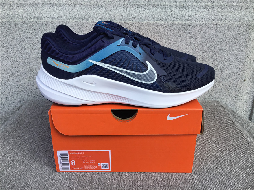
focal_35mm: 31
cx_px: 127
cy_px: 95
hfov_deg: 58.4
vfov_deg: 45.4
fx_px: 227
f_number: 2.4
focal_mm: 3.3
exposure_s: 1/413
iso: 25
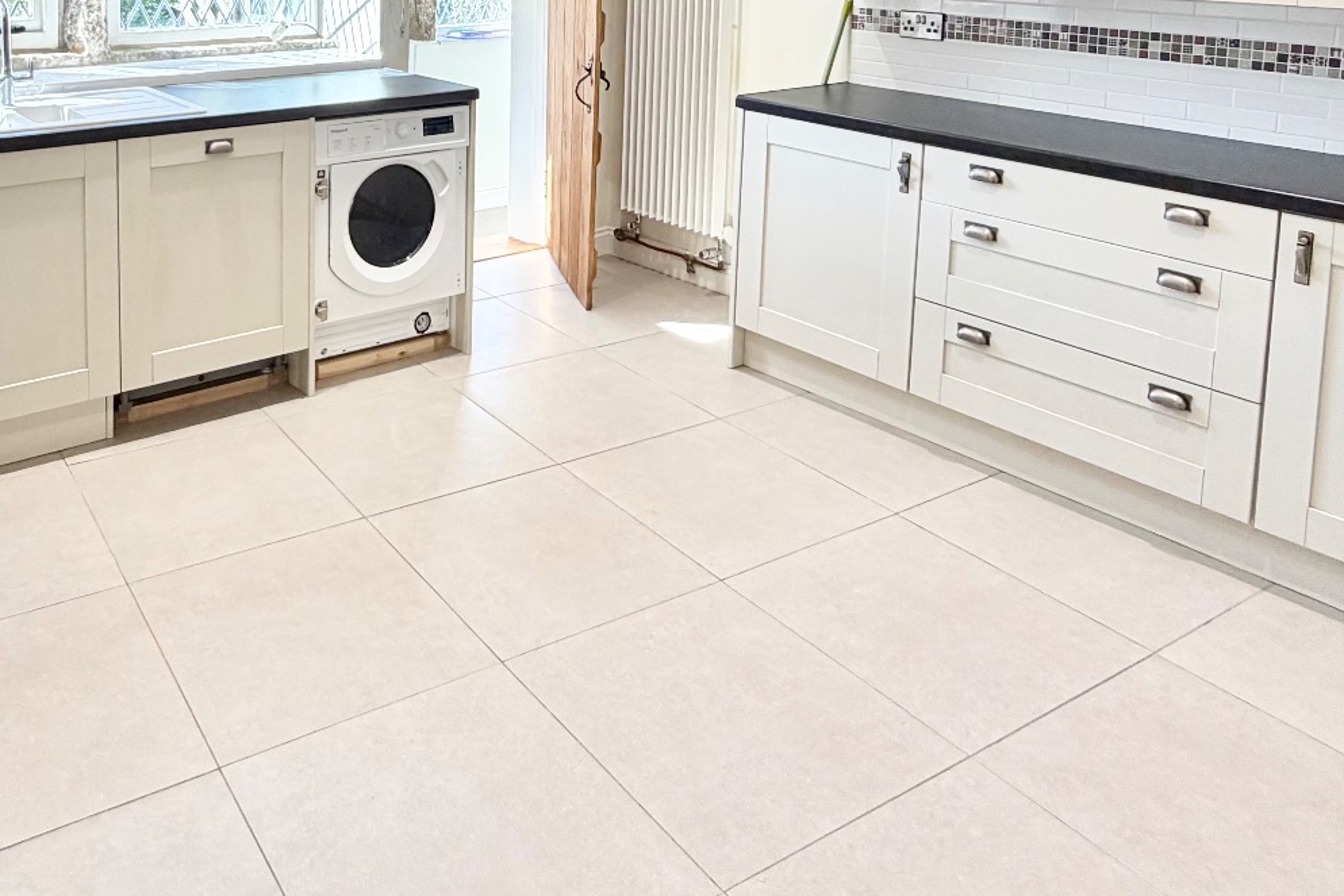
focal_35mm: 30
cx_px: 384
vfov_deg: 39.1
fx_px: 1120
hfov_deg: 59.5
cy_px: 20
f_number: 2.2
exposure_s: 1/100
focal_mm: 2.22
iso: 64
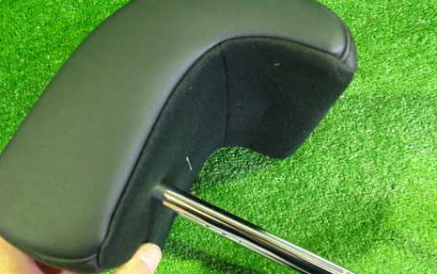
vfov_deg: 31.3
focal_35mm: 41
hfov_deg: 48.2
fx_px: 488
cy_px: 130
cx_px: 203
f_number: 2.3
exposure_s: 1/25
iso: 800
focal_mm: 5.4
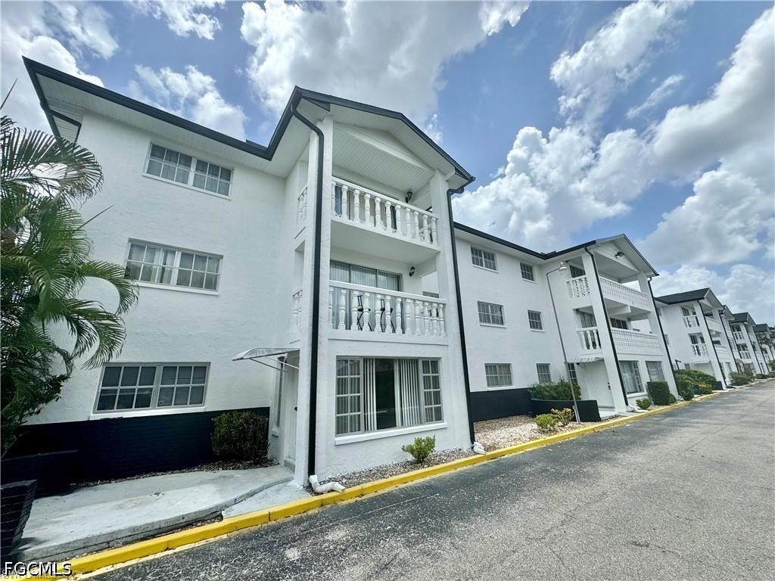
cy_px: 290
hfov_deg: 102.1
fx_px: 313
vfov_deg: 85.7
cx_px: 388
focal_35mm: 14
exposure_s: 1/1880
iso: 40
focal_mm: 2.22
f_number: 2.2
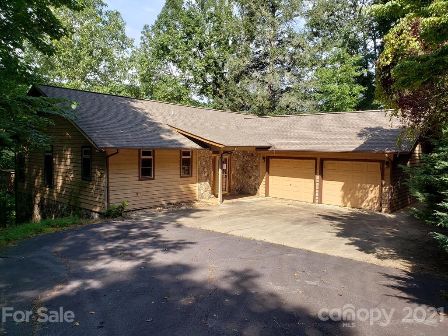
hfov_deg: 67.3
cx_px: 224
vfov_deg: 53.1
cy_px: 168
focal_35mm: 26
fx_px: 336
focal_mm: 4.3
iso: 50
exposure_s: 1/635
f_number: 2.4
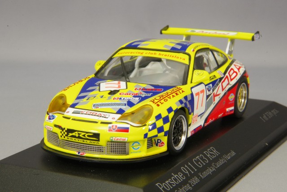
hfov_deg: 18.3
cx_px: 144
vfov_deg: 12.2
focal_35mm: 112
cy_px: 96
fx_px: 893
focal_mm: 75
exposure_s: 1/3.33
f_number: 32
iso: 800
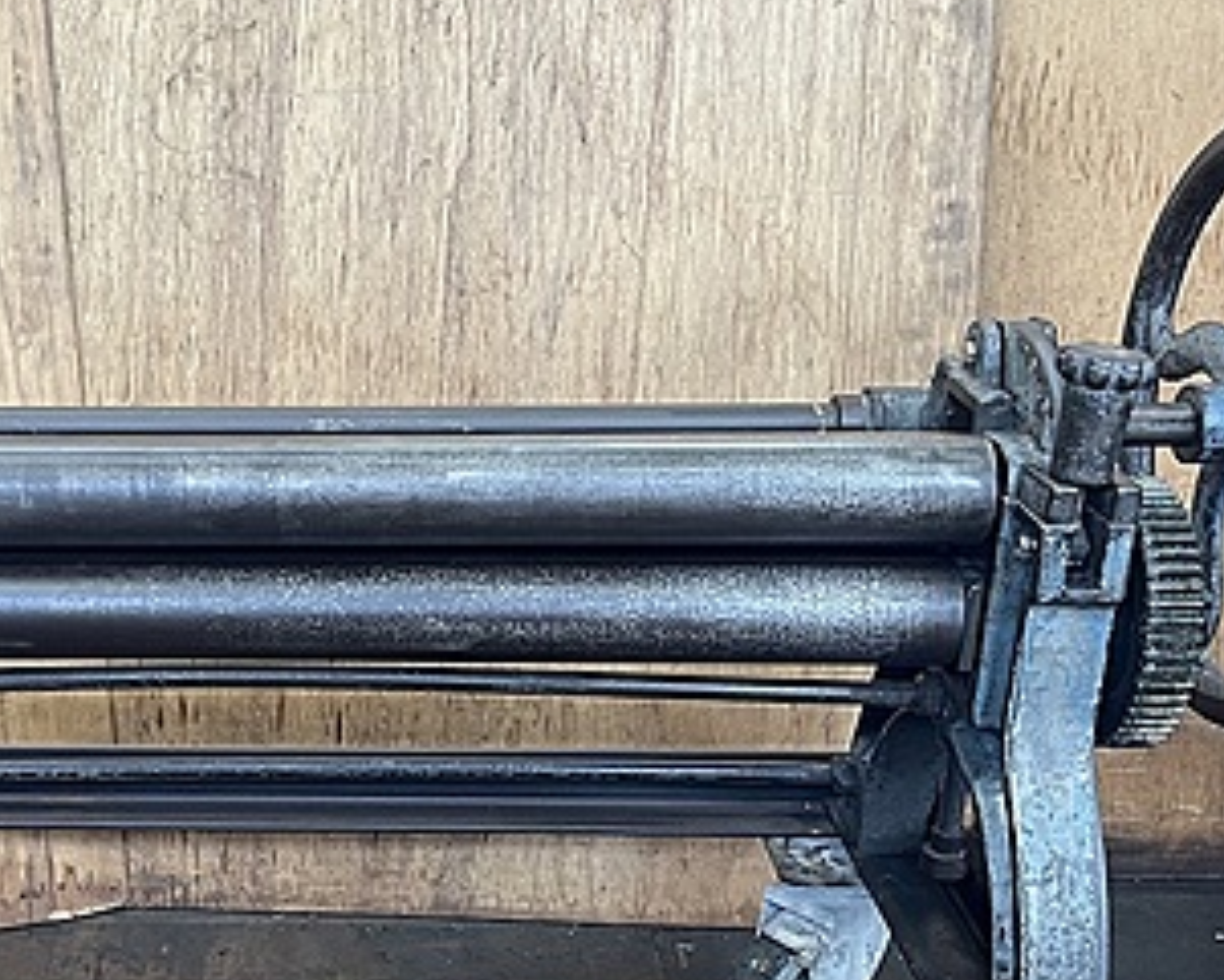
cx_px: 277
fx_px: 1957
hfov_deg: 33.9
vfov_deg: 27.9
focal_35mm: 54
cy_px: 651
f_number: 1.6
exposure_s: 1/61
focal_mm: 5.1
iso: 125
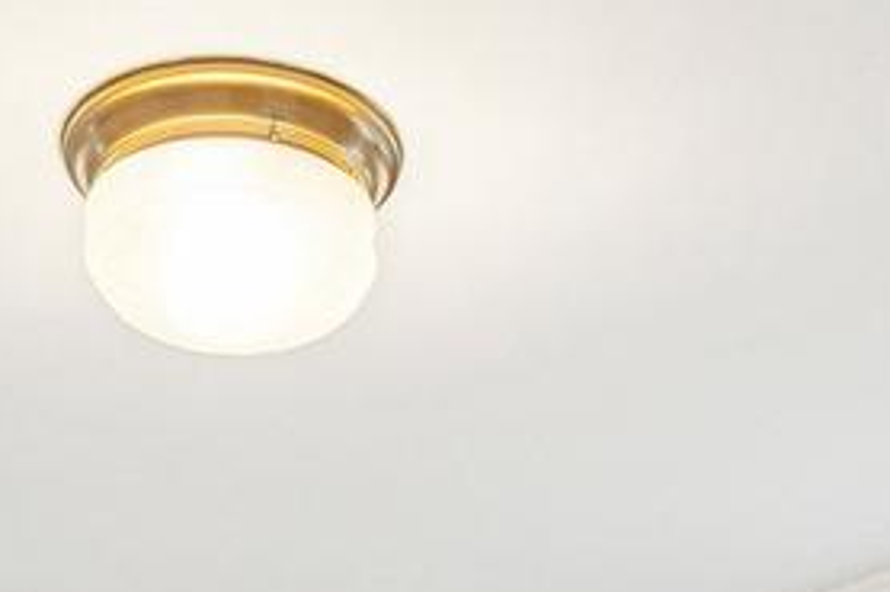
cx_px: 397
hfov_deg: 24.5
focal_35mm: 83
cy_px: 1307
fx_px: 2051
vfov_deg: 13.3
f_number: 4
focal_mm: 16
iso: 1600
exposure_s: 1/125
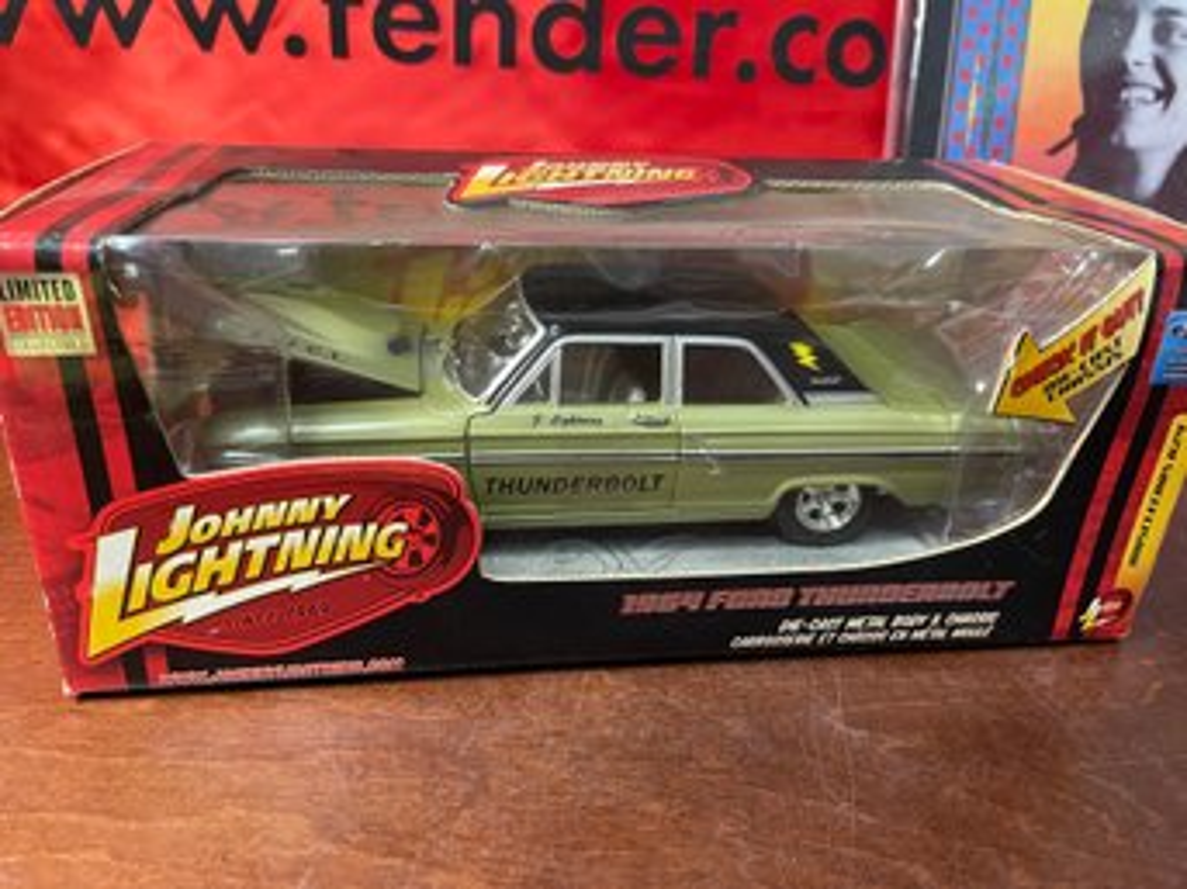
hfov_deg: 67.3
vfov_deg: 53.0
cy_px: 444
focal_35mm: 26
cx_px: 594
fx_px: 891
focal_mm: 4.2
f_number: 1.6
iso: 160
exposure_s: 1/60
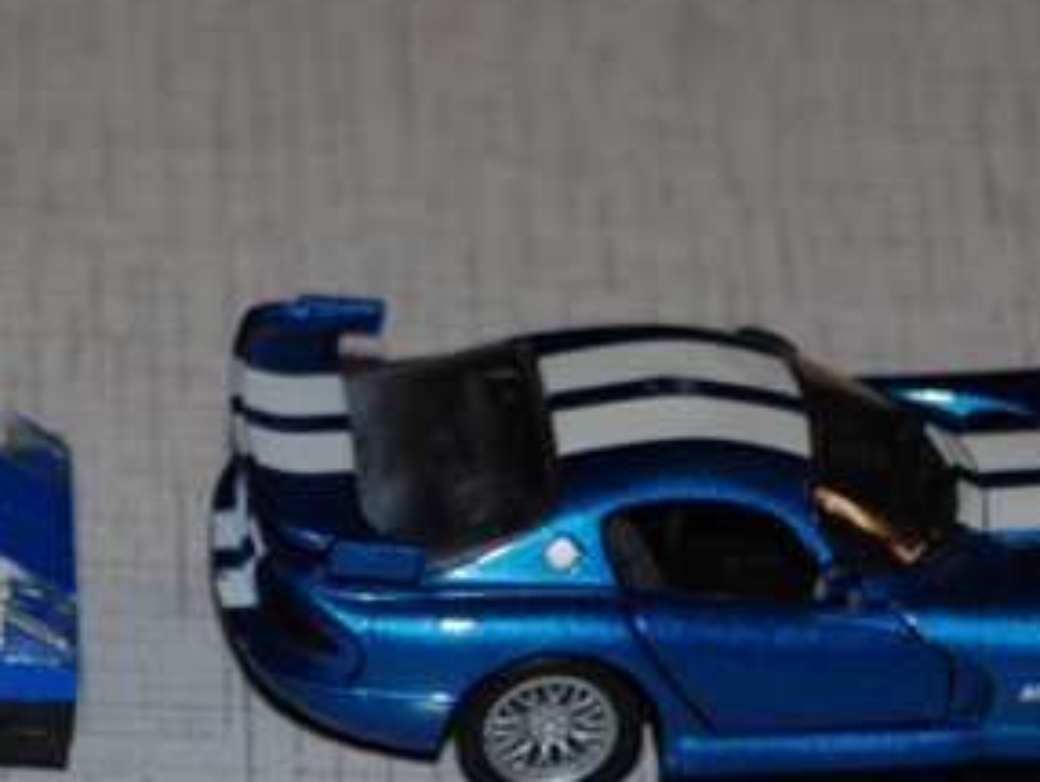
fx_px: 9472
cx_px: 193
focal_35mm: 315
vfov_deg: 4.7
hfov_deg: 6.3
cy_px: 396
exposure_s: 1/60
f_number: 5.6
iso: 400
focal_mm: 78
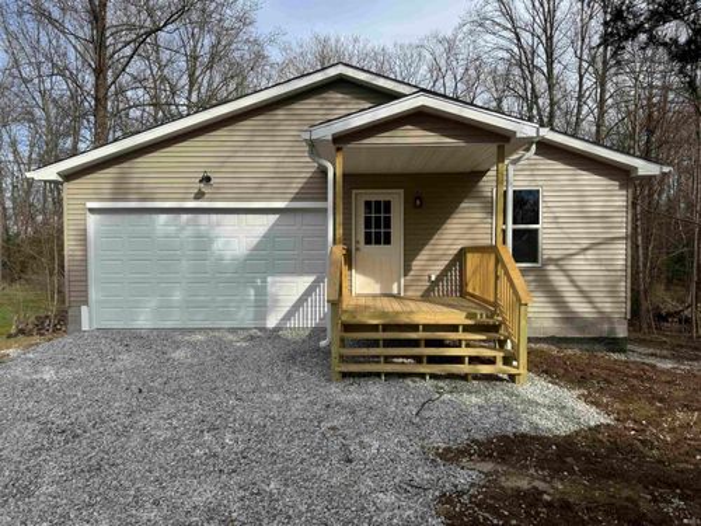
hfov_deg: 71.6
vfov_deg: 56.8
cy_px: 263
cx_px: 350
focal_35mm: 24
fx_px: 486
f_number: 1.78
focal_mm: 6.76
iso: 80
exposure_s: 1/4049
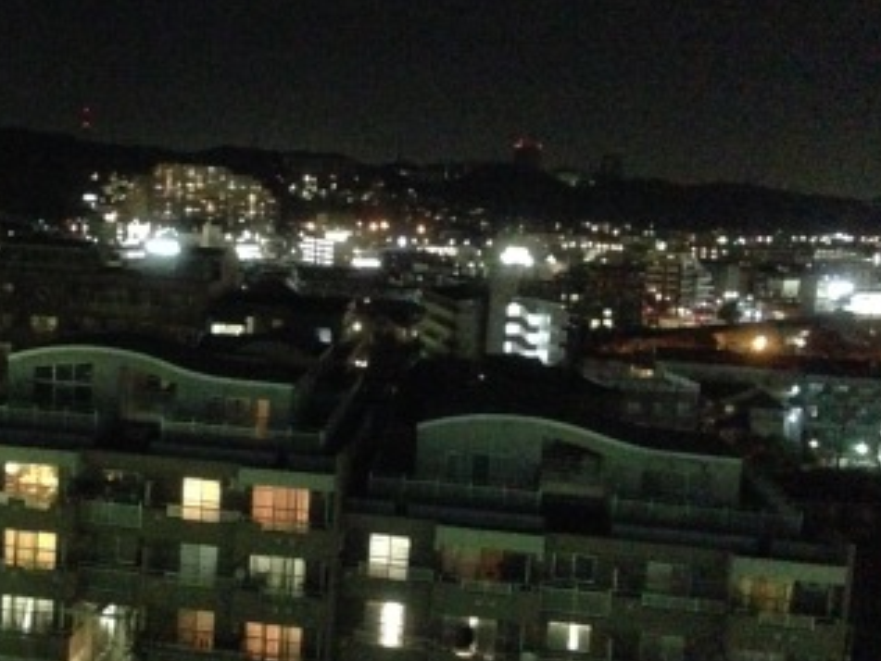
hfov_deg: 36.1
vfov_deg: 28.1
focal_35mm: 52
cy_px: 337
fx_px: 1324
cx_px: 233
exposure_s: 1/15
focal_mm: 4.12
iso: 2500
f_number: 2.4
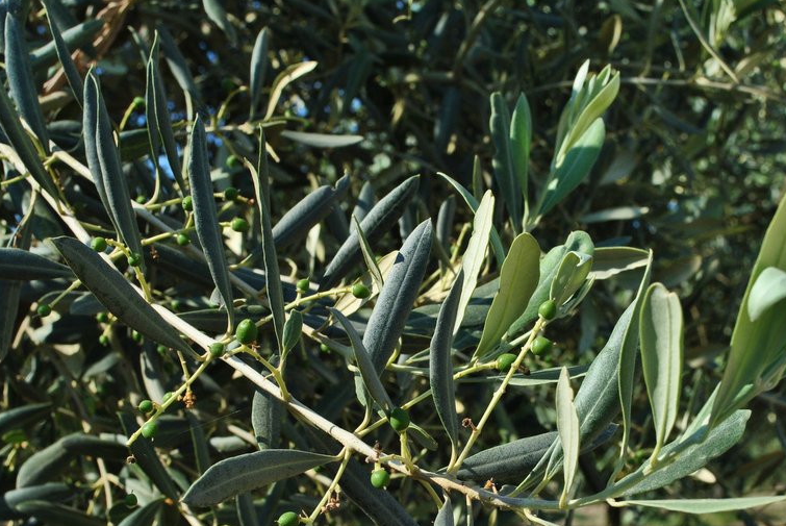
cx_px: 413
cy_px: 354
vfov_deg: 22.2
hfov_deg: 32.8
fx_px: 1333
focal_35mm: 61
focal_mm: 30
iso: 200
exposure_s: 1/250
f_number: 10
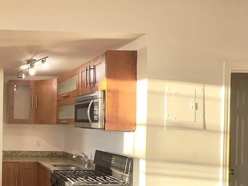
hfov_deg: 40.0
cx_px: -10
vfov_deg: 35.5
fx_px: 287
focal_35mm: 40
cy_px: 128
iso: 250
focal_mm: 2.22
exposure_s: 1/120
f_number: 2.2
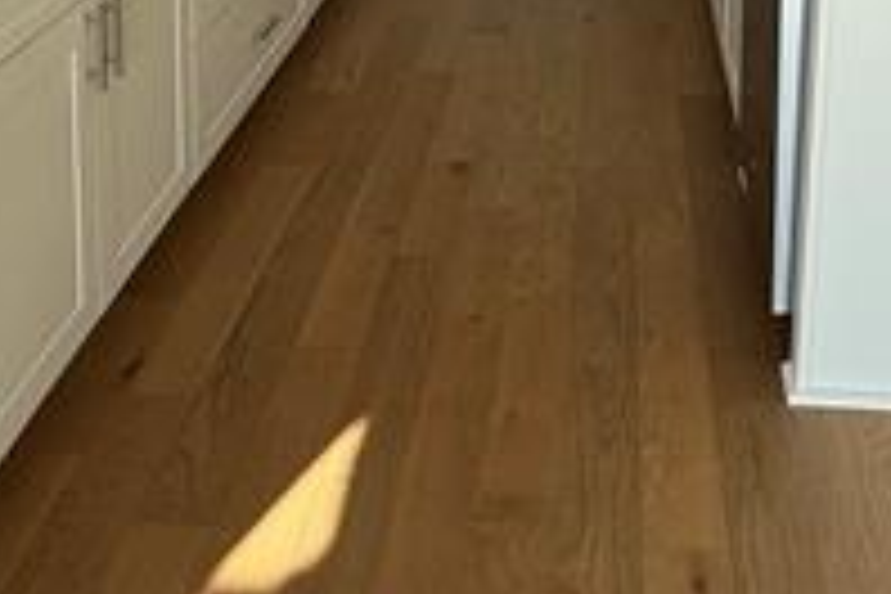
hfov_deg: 41.7
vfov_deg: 23.6
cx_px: 540
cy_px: -266
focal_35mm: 47
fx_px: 1163
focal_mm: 2.22
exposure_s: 1/99
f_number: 2.2
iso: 40
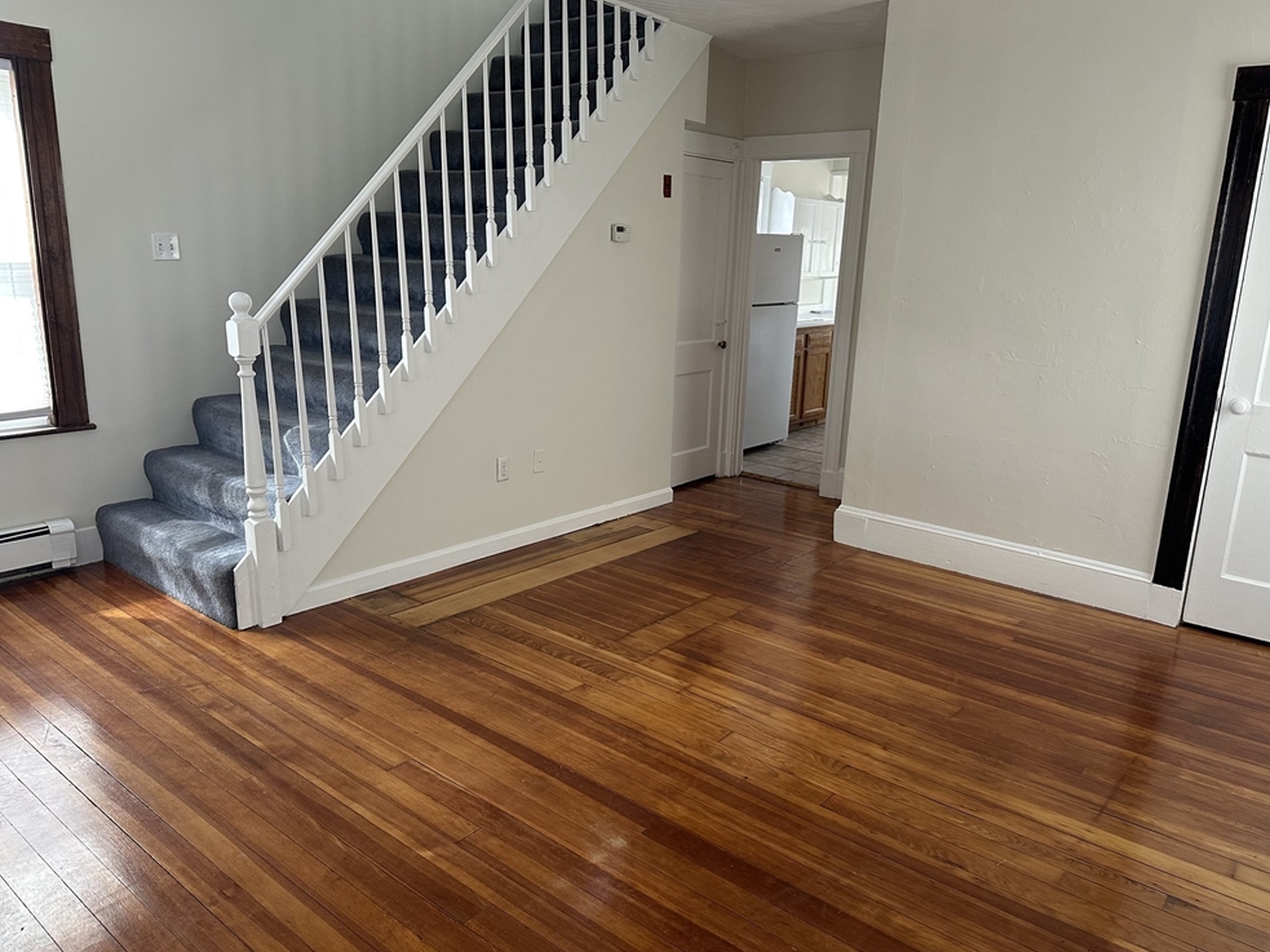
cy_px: 474
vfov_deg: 54.9
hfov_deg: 69.4
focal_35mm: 25
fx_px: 917
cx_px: 654
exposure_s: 1/121
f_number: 1.78
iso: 160
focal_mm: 6.86
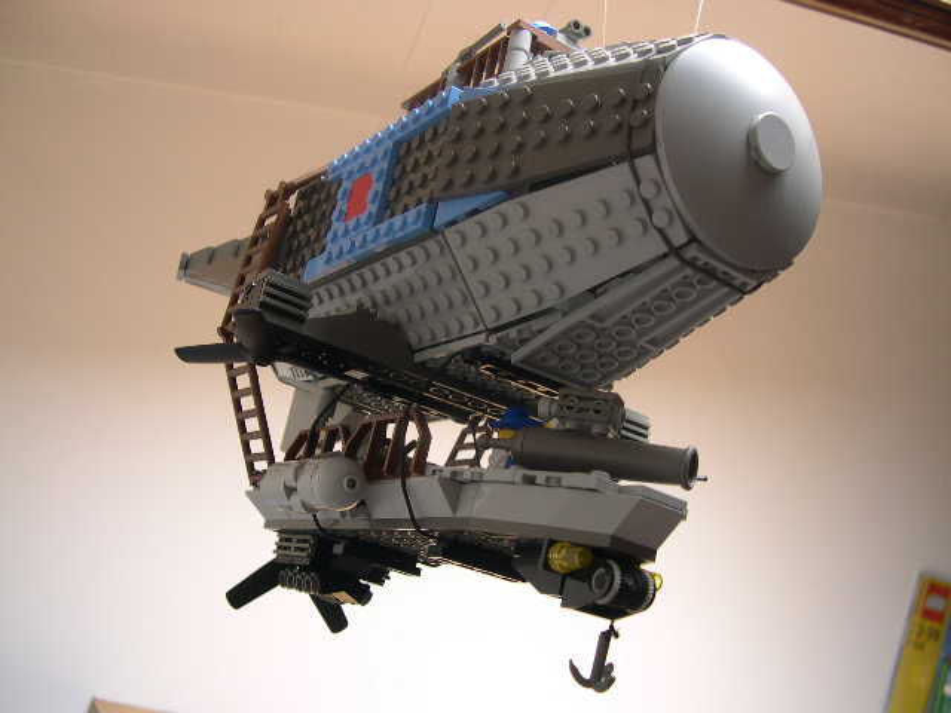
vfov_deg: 37.7
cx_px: 476
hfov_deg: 49.0
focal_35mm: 38
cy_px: 356
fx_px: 1044
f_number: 2.8
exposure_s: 1/61
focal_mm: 8
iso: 100
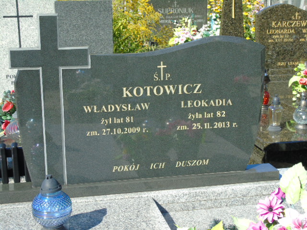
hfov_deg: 31.2
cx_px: 154
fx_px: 550
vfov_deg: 23.7
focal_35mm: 62
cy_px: 115
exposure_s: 1/250
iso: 80
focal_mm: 11
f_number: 4.5
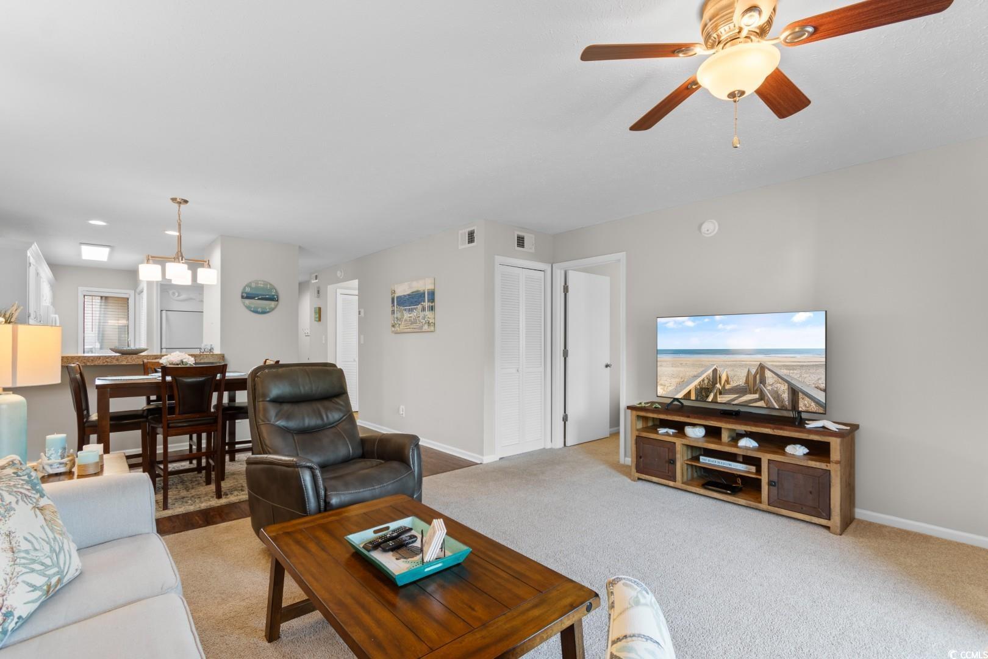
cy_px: 330
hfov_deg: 100.4
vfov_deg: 77.3
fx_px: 412
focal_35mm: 15
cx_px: 494
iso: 100
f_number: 4.5
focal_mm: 10
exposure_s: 2.5
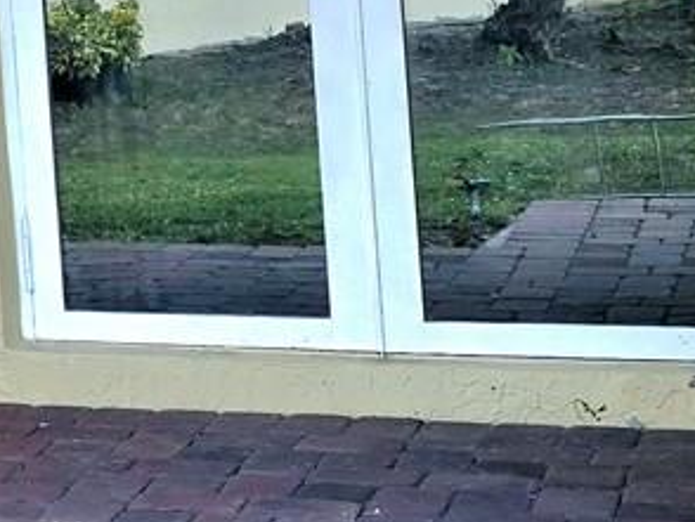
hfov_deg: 13.7
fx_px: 2512
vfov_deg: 11.7
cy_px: -83
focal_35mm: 125
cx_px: -645
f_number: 1.7
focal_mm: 6.3
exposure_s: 1/182
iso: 25
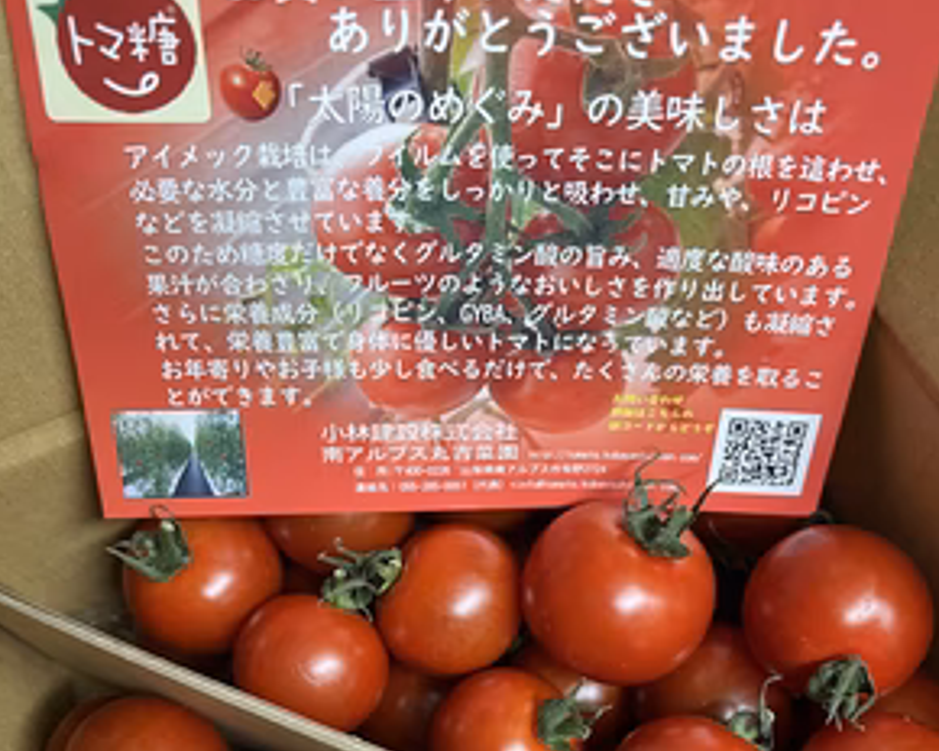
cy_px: 557
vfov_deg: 41.1
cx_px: 466
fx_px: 973
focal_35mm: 35
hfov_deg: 51.5
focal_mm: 5.7
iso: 250
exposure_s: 1/50
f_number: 1.5
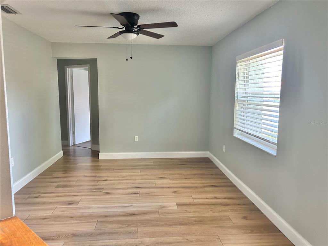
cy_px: 123
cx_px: 164
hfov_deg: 67.3
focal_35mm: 26
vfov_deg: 53.1
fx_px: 246
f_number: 1.5
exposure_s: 1/60
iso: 160
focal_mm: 5.7
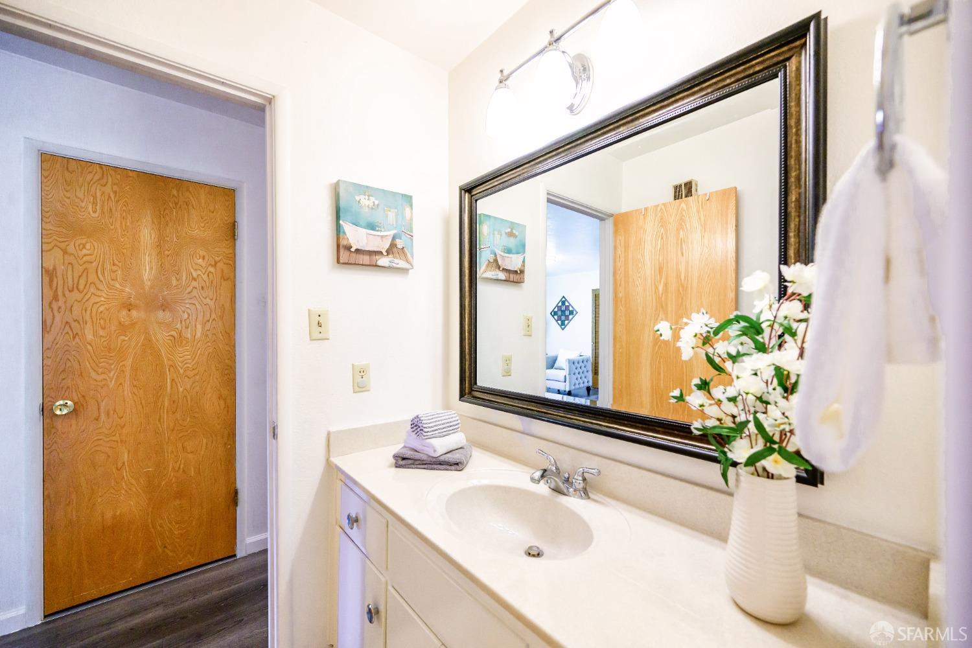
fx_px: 378
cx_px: 486
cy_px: 324
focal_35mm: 14
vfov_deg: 81.2
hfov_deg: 104.3
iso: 1250
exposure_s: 1/100
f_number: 4.5
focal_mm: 14
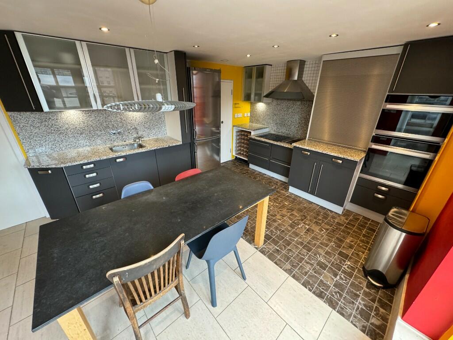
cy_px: 170
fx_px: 183
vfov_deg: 85.7
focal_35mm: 14
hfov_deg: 102.1
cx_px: 226
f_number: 2.2
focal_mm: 2.22
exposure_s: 1/71
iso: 320
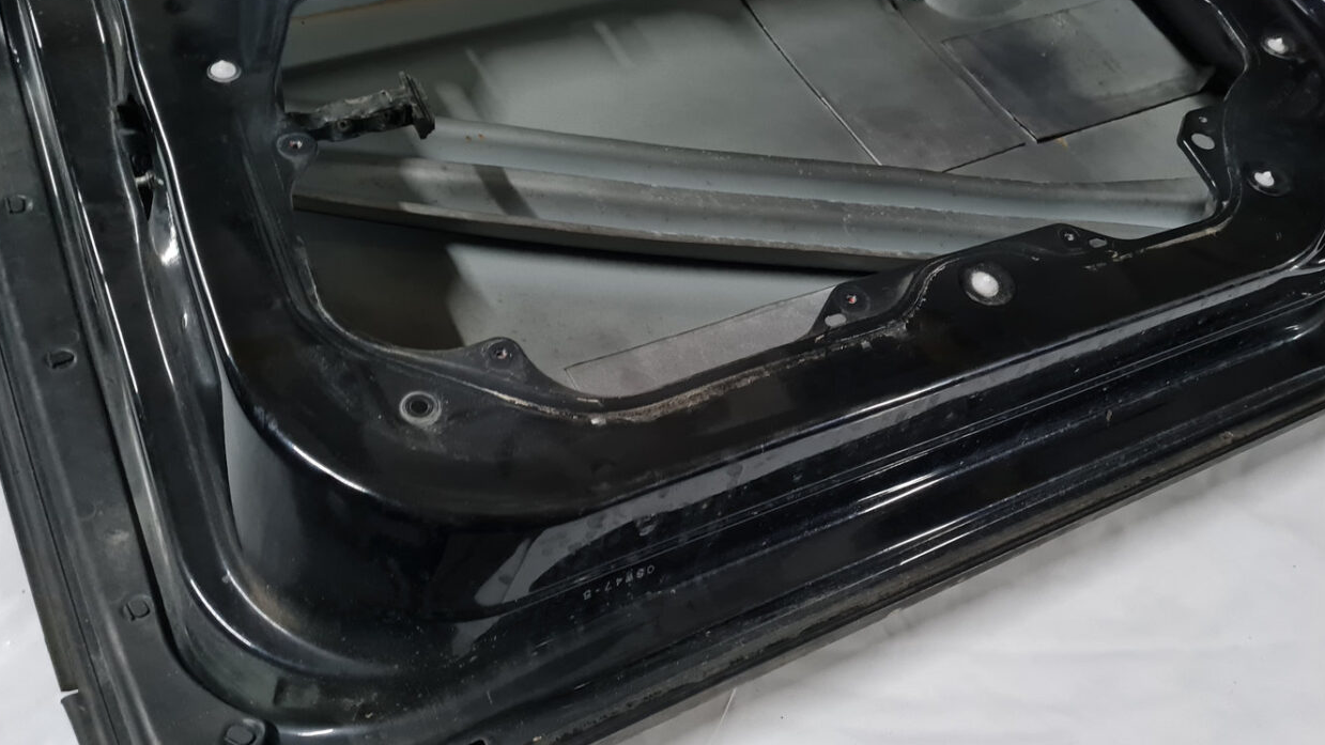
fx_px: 1124
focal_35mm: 32
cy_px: 443
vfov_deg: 36.6
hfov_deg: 61.0
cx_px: 707
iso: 640
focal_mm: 5.4
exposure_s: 1/33
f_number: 1.8
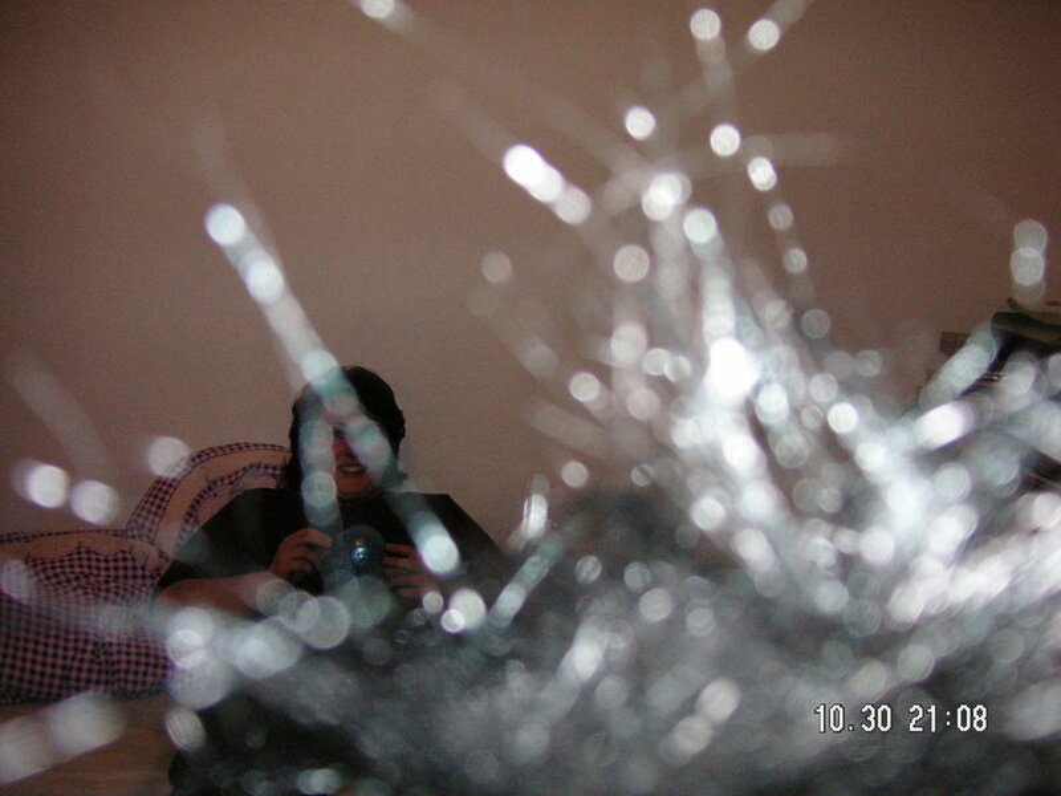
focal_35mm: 37
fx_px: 1134
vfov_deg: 38.7
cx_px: 530
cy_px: 398
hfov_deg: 50.1
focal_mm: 6.1
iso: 160
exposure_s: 1/45
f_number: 2.8
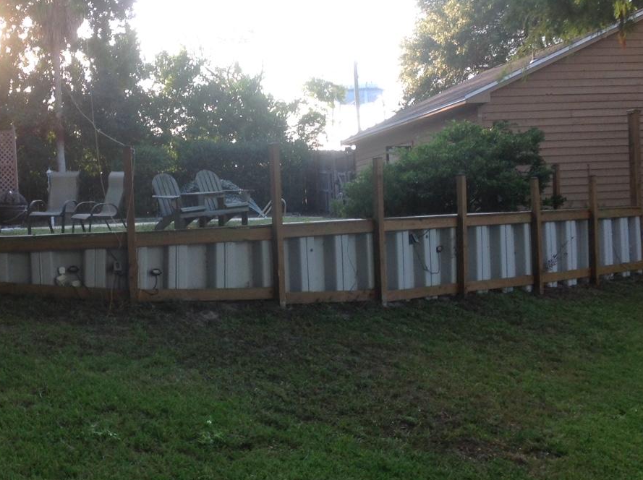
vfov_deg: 28.5
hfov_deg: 37.2
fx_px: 946
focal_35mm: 51
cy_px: 220
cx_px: 216
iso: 50
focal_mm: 4.28
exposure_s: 1/242
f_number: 2.4
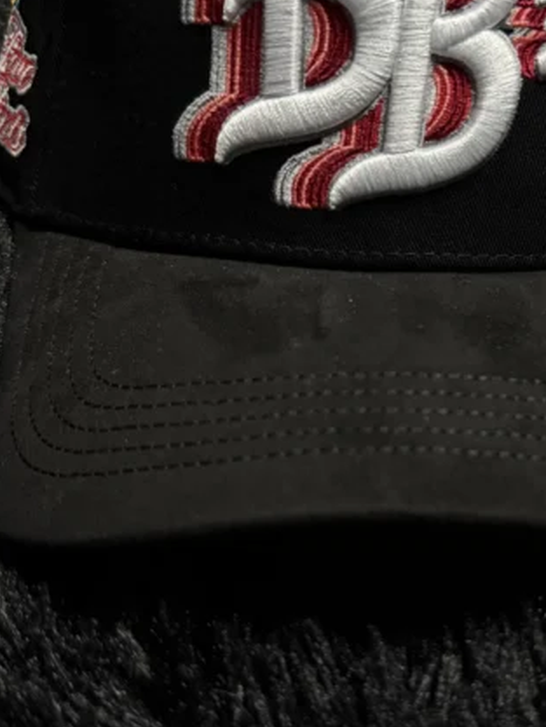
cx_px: 450
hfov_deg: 30.6
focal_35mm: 46
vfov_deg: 41.2
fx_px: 967
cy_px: 385
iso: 640
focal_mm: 6.76
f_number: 1.78
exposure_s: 1/60
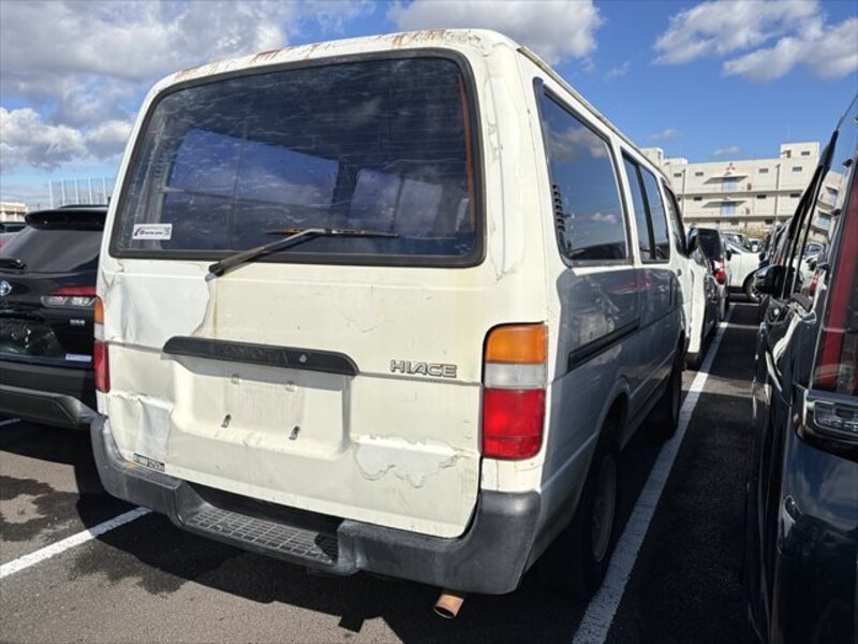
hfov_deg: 67.3
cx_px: 429
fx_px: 644
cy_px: 322
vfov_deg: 53.1
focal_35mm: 26
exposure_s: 1/5952
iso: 50
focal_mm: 5.96
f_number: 1.6
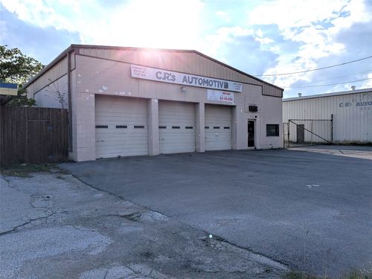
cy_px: 140
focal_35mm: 24
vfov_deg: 56.8
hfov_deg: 71.6
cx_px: 186
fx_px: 258
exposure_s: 1/7812
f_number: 1.7
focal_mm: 4.53
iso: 28
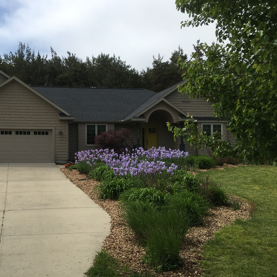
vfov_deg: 42.8
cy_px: 148
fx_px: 353
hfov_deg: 41.5
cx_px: 67
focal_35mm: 39
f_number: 2.2
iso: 25
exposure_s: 1/2079
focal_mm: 4.15
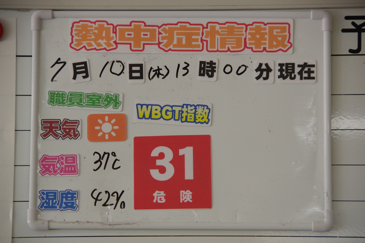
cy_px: 122
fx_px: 1744
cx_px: 182
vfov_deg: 8.0
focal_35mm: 172
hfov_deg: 11.9
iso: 1600
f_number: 5.6
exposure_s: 1/200
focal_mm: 115
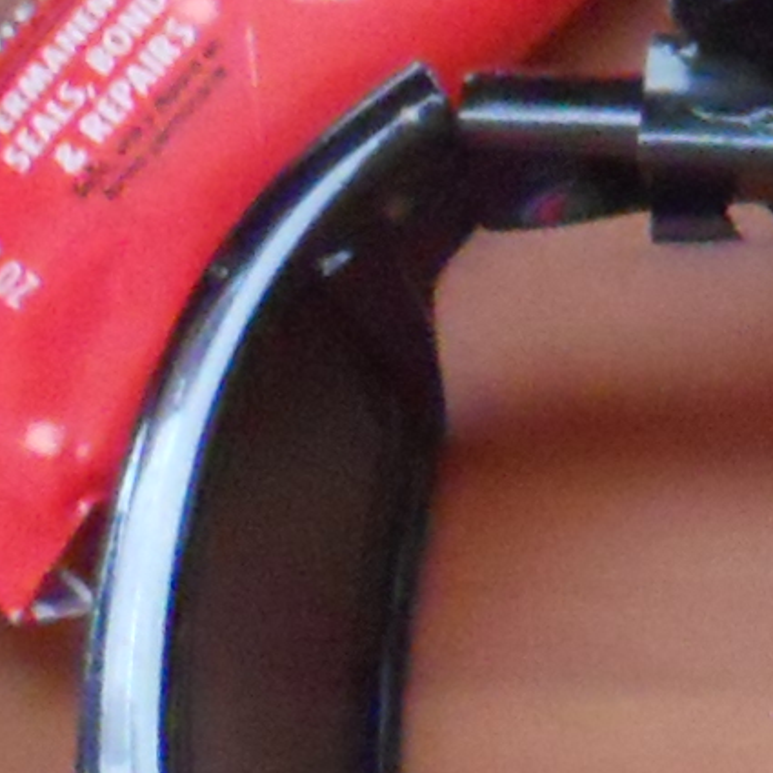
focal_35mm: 233
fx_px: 5887
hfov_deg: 7.0
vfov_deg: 7.5
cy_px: 40
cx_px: 2041
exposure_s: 1/100
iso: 800
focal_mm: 5
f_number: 2.7
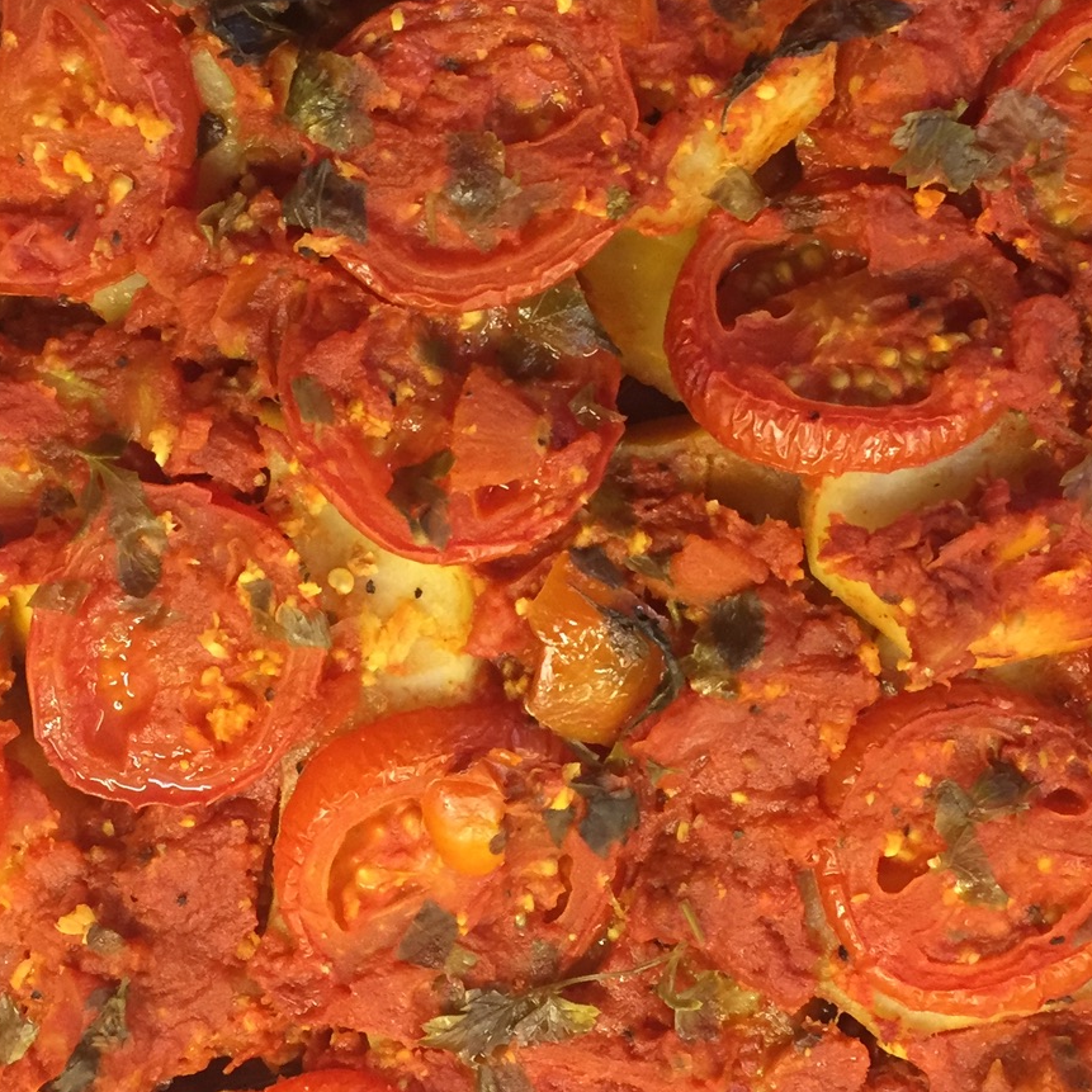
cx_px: 602
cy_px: 463
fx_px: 2177
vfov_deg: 28.1
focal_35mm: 61
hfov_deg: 28.1
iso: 200
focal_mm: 4.15
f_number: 2.2
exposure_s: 1/33
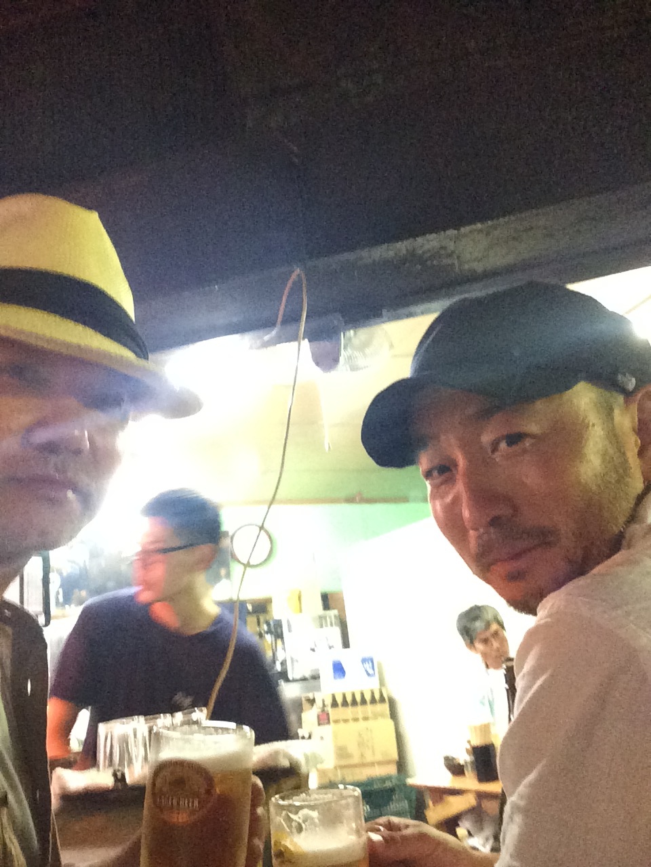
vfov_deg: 58.4
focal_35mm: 31
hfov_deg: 45.4
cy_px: 434
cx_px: 326
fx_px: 777
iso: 640
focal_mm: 2.15
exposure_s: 1/15
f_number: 2.4
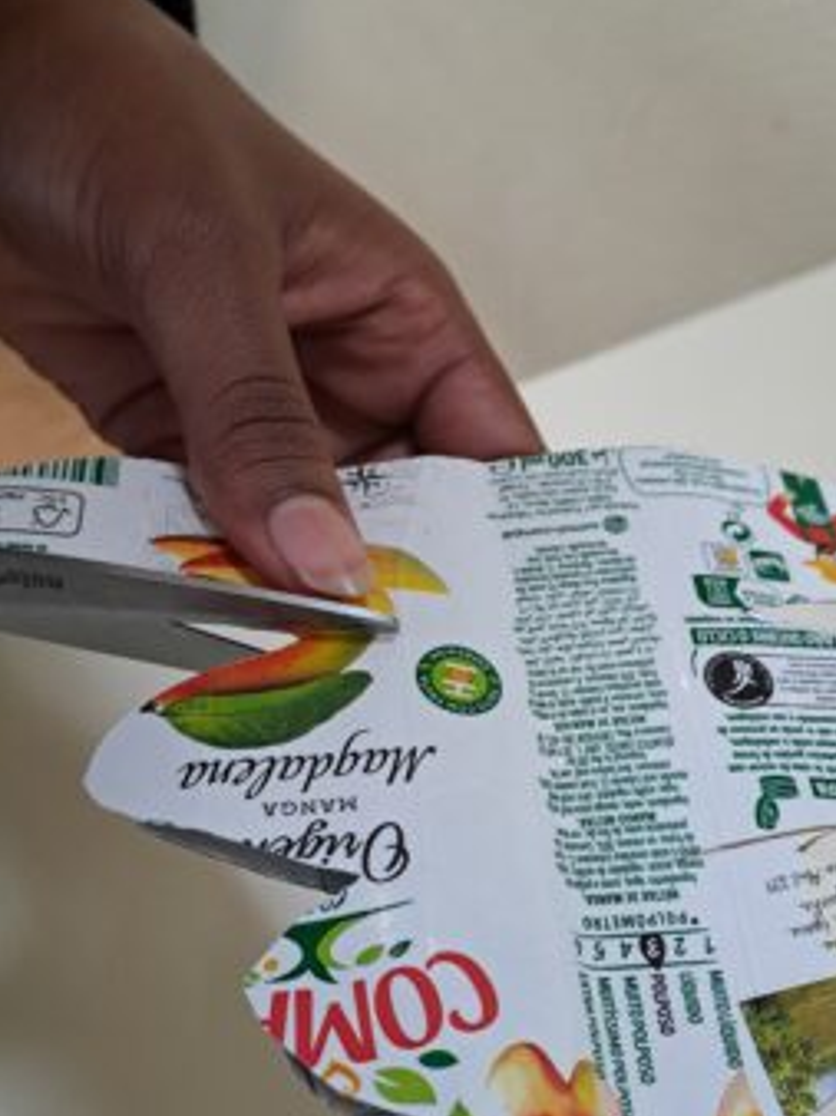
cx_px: 458
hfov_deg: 38.6
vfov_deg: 50.0
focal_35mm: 37
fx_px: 1193
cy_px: 647
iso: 100
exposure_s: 1/50
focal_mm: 4.65
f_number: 1.8
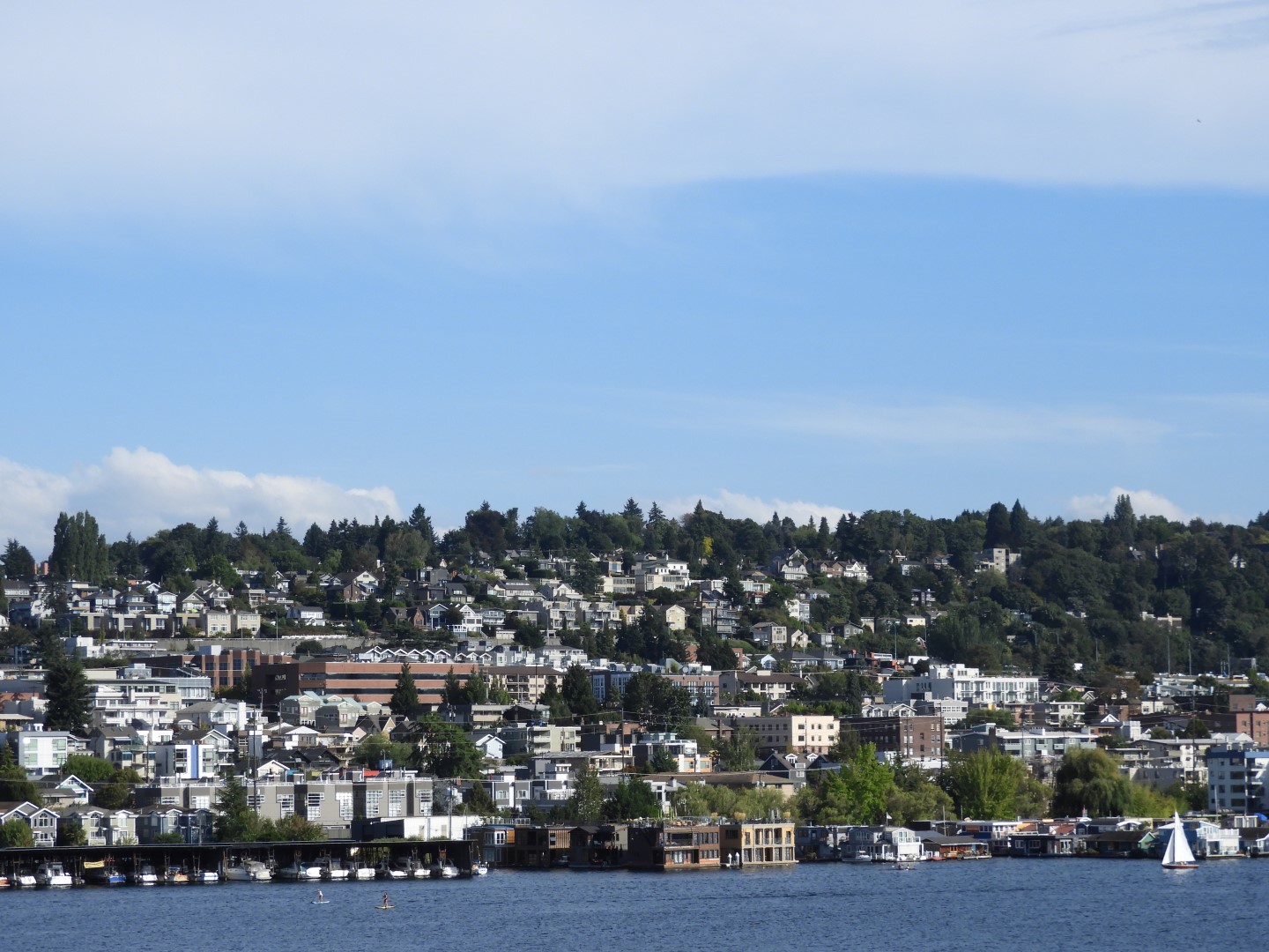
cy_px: 476
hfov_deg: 18.7
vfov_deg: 14.1
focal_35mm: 105
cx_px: 634
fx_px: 3849
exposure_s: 1/800
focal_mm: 18.8
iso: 100
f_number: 4.8
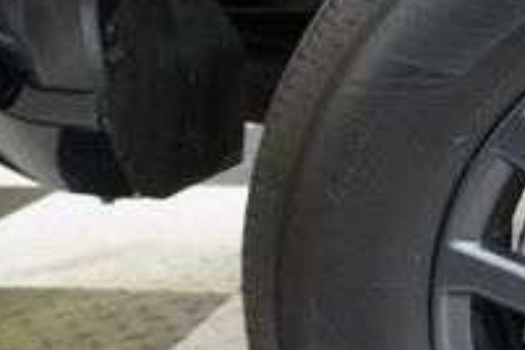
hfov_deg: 20.3
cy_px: 227
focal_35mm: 86
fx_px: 1254
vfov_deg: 15.9
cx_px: 784
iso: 1600
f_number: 3.5
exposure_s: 1/30
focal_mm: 18
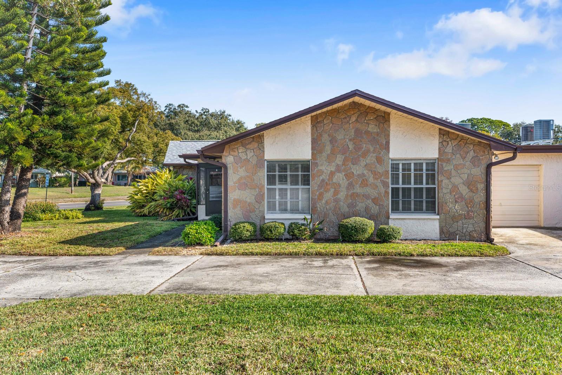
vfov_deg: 37.9
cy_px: 188
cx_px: 281
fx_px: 546
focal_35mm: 35
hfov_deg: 54.4
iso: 250
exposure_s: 1/400
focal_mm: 35
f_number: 8
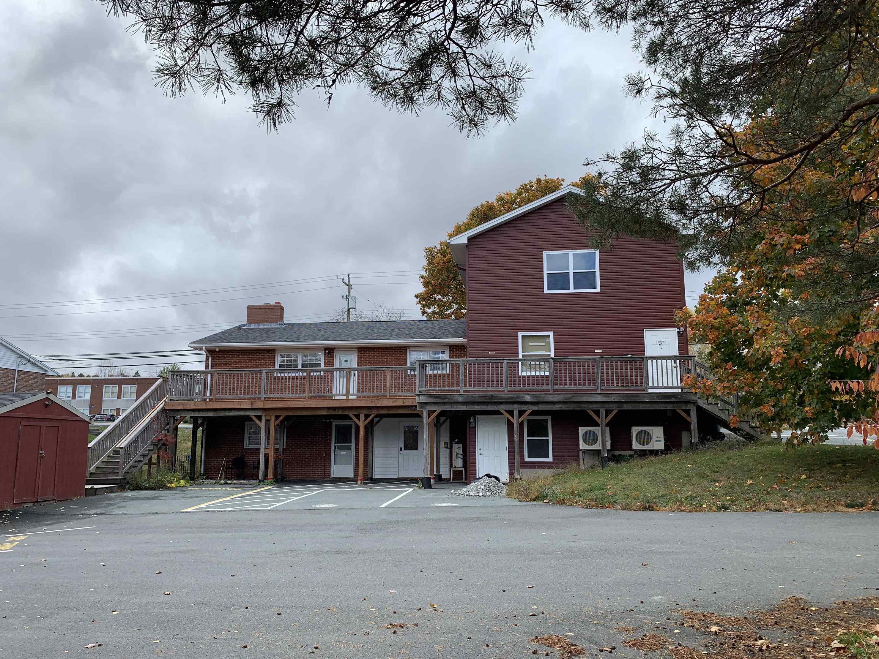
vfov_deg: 51.4
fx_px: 686
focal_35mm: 27
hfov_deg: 65.3
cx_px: 444
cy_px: 339
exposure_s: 1/981
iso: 25
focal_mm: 4.25
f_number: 1.8
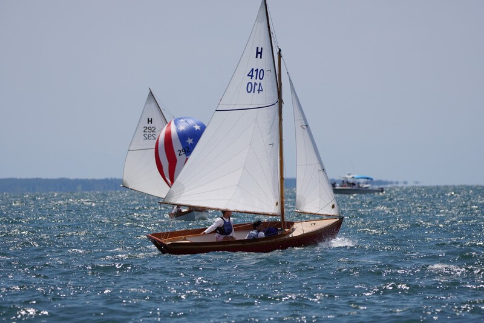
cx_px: 242
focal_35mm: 366
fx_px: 4919
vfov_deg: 3.8
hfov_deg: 5.6
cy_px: 162
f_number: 5.6
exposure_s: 1/1600
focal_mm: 244
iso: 125
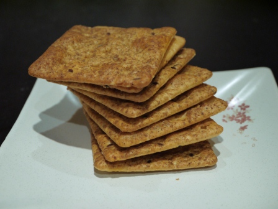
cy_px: 104
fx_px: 434
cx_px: 139
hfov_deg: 35.5
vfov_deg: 27.0
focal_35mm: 54
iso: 640
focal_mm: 27
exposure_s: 1/60
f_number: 5.2
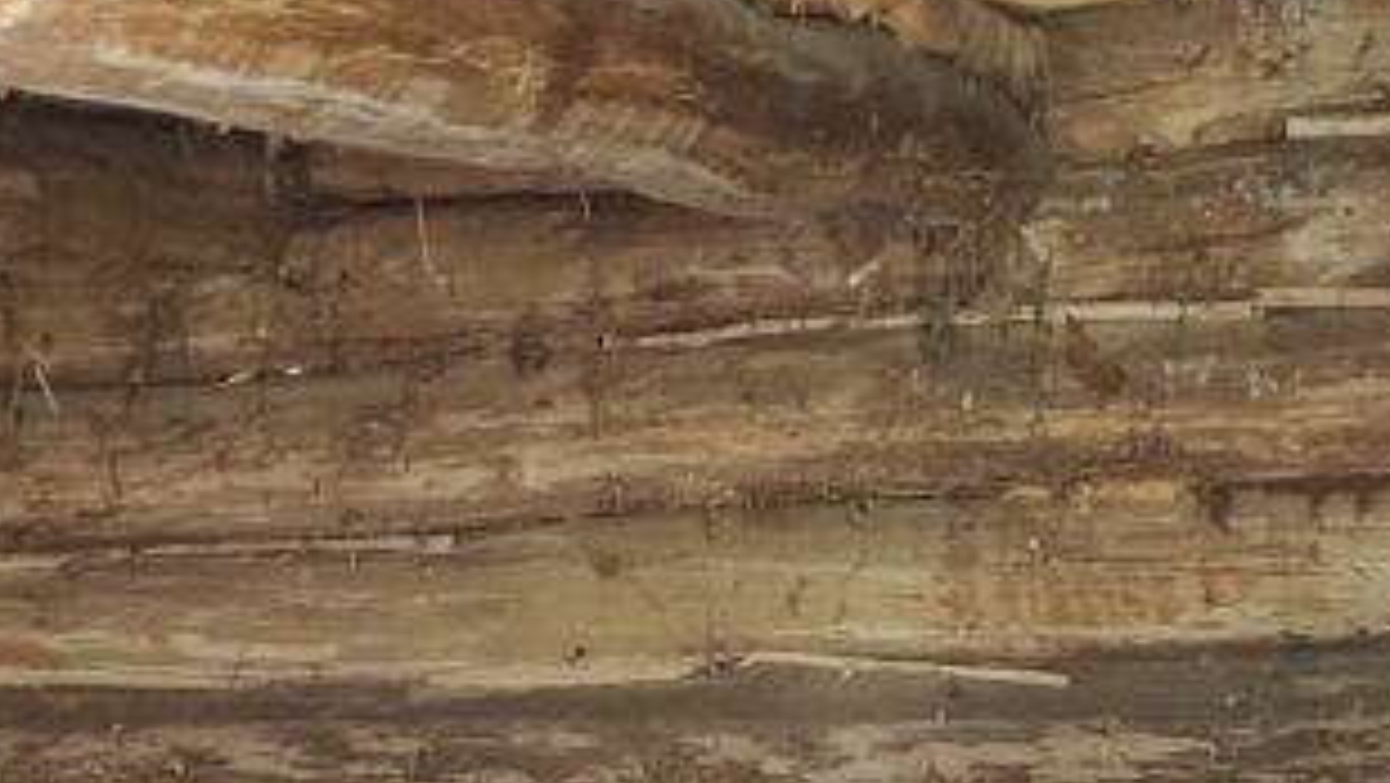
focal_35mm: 83
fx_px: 3060
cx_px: 1314
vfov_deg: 12.4
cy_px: 1696
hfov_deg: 24.7
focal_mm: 6.19
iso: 1000
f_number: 1.65
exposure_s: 1/16.7
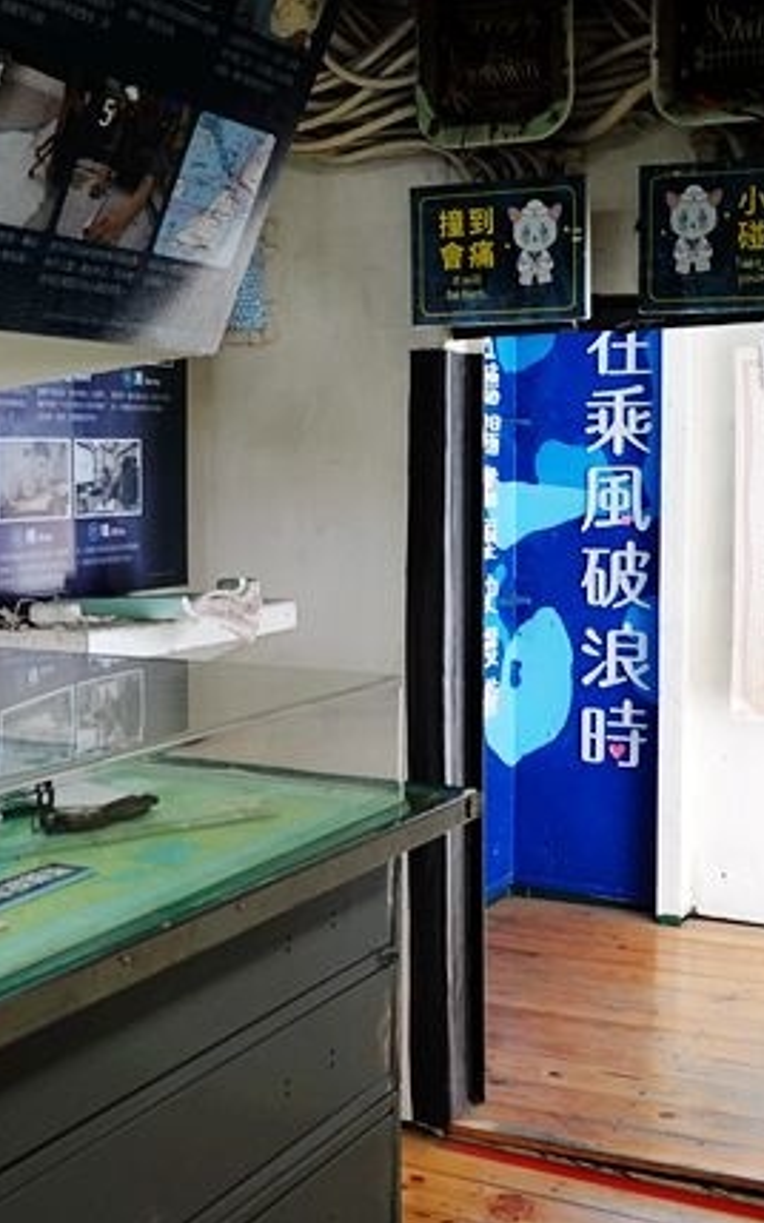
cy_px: 614
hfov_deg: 25.3
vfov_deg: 39.6
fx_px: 1700
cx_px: 399
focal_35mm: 51
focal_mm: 12.25
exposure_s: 1/30
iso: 800
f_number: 3.5
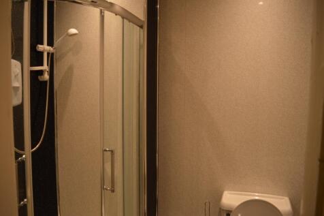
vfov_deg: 47.9
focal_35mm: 27
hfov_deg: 67.4
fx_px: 243
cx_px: 162
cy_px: 108
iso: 400
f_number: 4
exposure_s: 1/60
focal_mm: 18
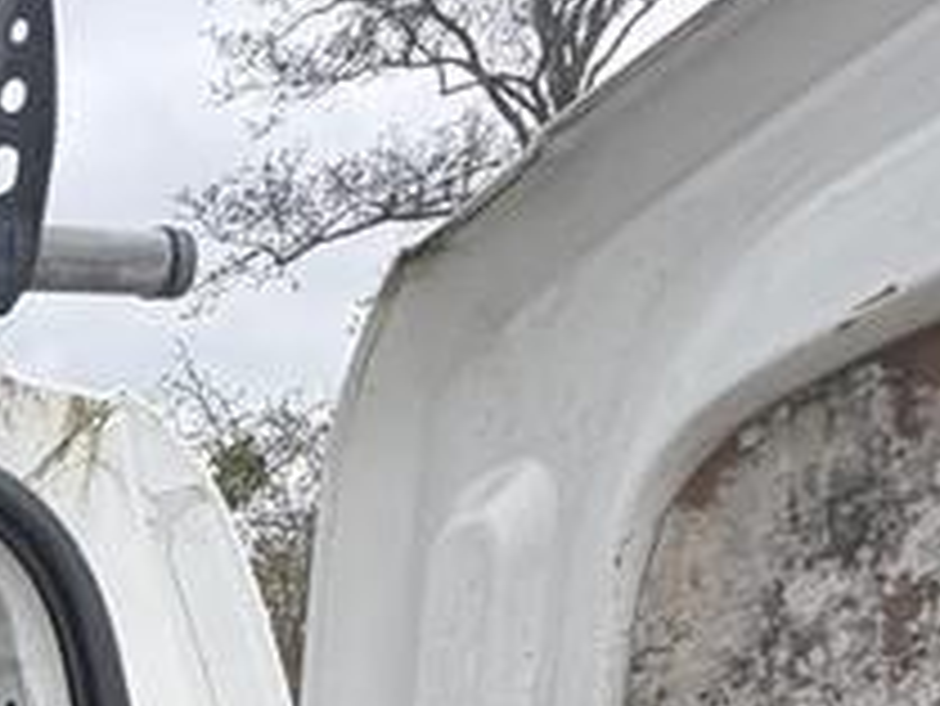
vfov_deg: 18.2
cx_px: -774
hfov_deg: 21.0
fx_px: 1630
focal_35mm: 60
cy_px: 1336
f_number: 2.2
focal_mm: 2.22
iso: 64
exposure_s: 1/136
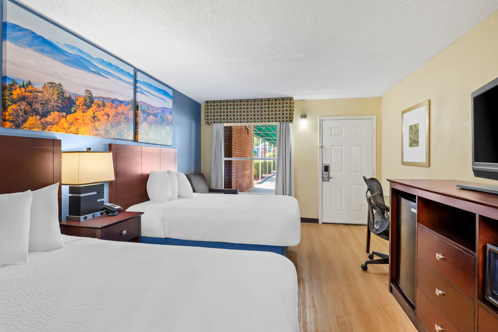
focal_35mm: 27
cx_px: 249
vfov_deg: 48.0
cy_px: 166
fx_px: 374
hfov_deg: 67.4
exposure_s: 1/5
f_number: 9
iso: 250
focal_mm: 27
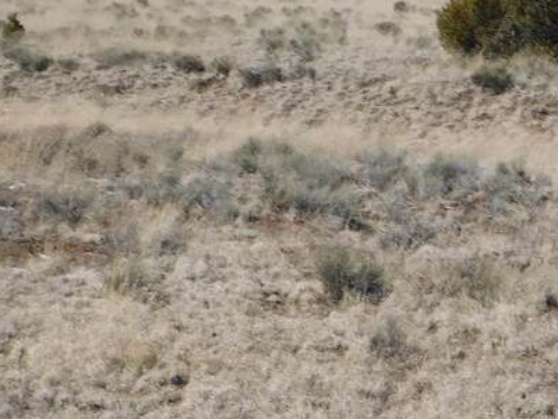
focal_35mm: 128
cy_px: -11
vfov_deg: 11.5
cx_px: 596
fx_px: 2063
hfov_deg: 15.1
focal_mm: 7.1
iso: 125
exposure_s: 1/400
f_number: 7.2
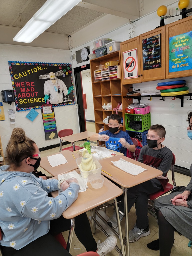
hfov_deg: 56.8
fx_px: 177
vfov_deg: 71.6
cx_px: 96
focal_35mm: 24
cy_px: 128
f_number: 1.8
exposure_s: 1/120
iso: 125
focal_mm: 6.7
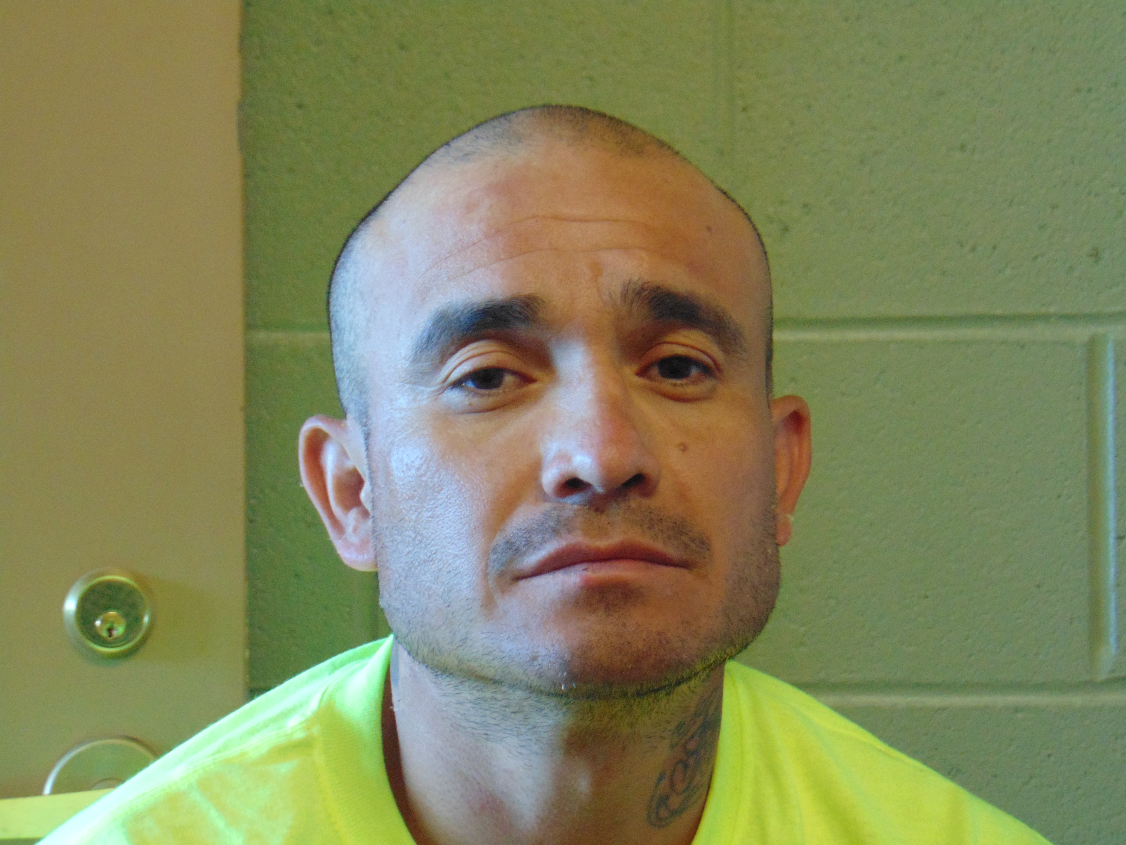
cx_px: 563
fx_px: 3513
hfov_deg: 18.2
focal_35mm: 108
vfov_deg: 13.7
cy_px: 422
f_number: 3.9
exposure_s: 1/25
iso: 400
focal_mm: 19.4
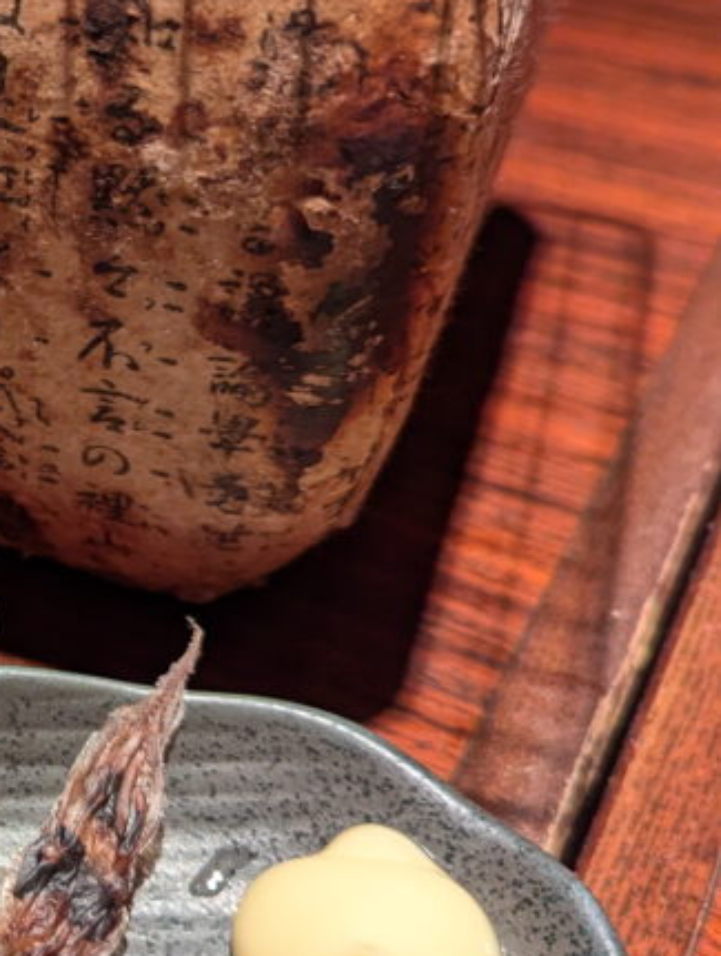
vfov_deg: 33.7
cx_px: -132
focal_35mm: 57
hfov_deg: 23.6
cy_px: 455
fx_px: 1578
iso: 463
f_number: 1.85
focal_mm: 6.81
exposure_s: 1/120
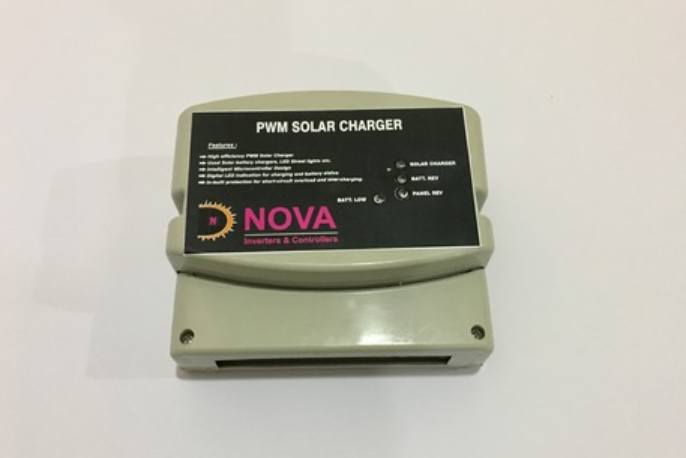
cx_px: 356
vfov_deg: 40.0
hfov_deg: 57.2
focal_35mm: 33
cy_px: 250
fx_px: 629
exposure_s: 1/25
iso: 200
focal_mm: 4.15
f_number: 2.2
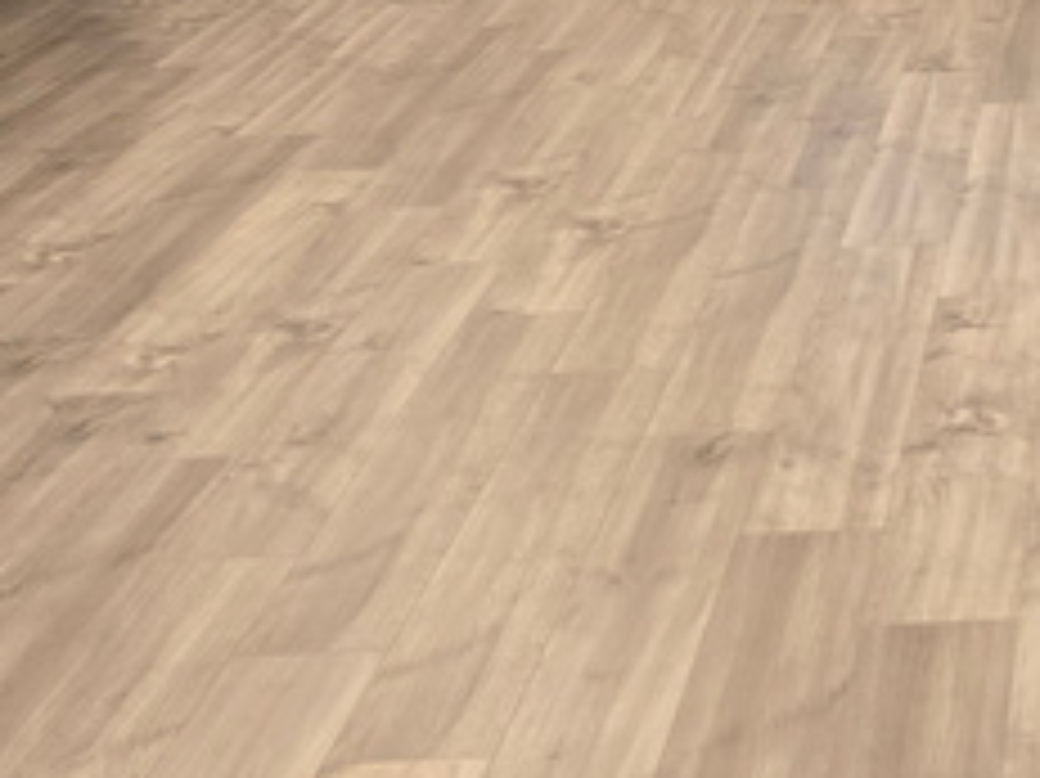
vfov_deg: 14.4
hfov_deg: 18.5
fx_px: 3063
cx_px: 1166
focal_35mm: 102
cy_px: 81
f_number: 1.8
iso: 640
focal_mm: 5.4
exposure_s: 1/120
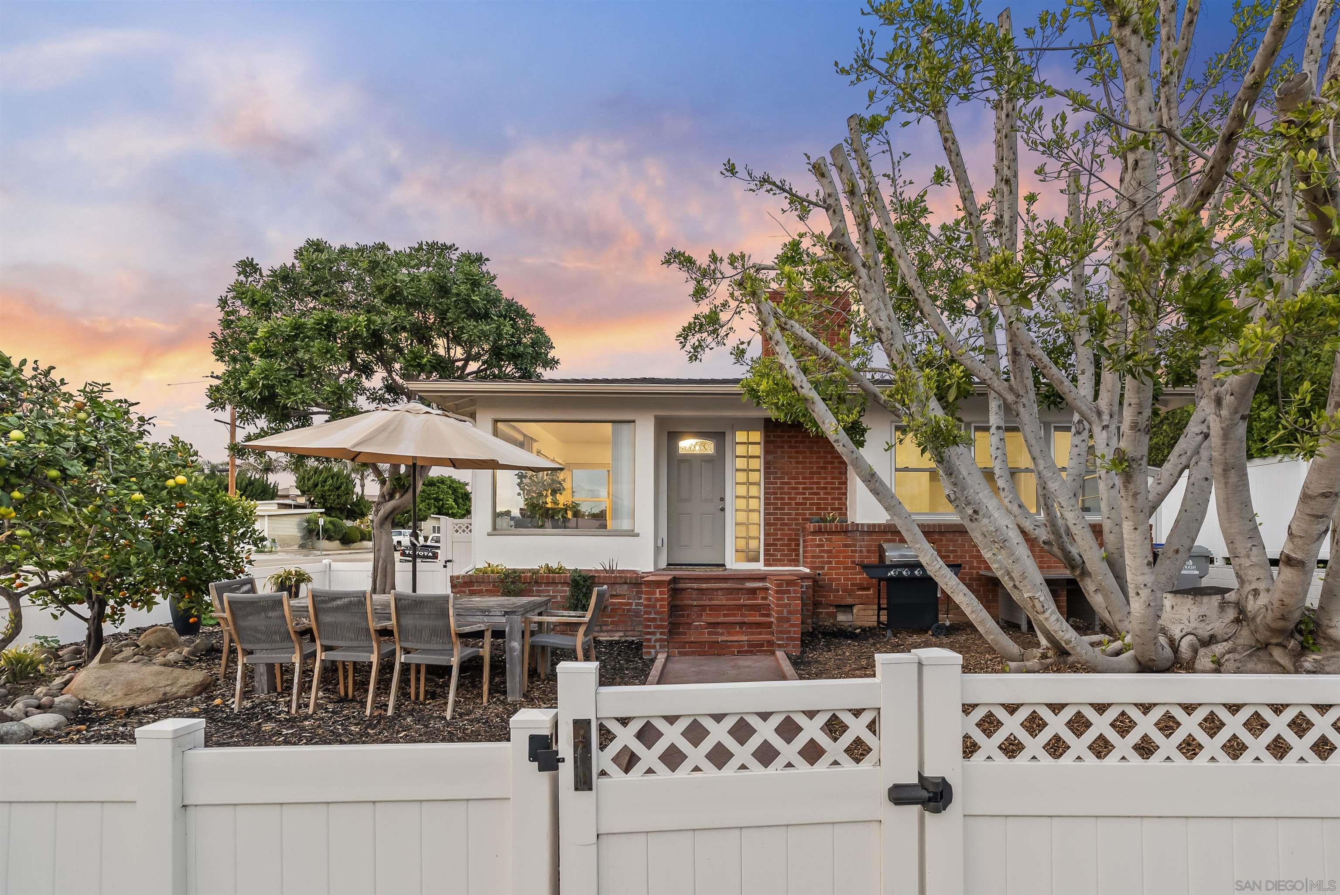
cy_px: 448
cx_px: 670
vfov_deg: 73.8
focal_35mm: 16
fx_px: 596
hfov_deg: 96.7
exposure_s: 1.3
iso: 500
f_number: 8
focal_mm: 16
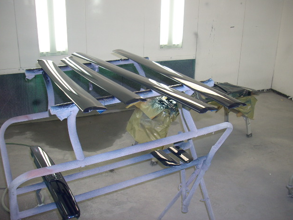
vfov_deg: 37.7
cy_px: 107
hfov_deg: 49.0
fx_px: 322
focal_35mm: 38
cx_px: 146
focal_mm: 6.2
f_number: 2.8
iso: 64
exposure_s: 1/30
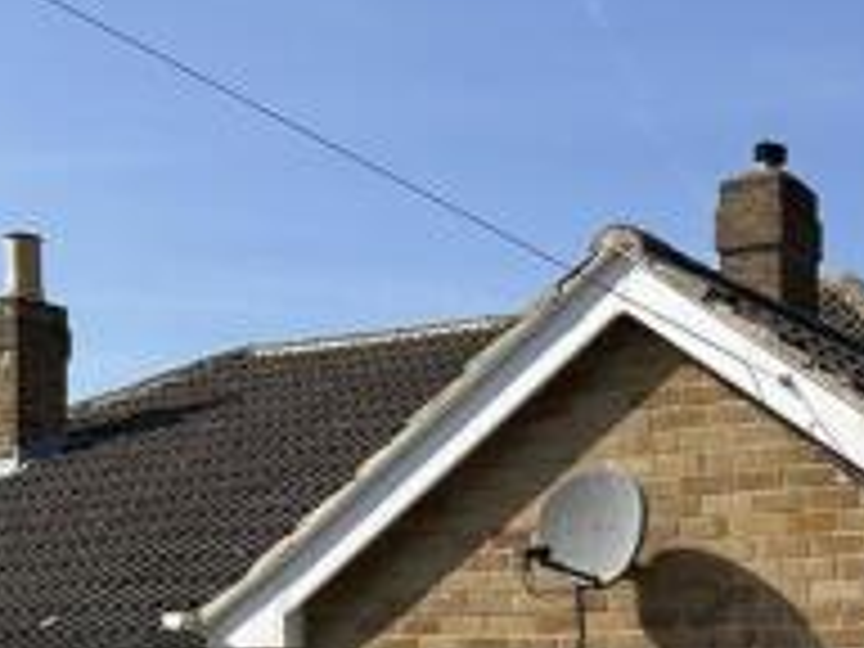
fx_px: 1822
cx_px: 947
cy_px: 866
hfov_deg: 24.9
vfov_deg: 18.6
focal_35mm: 73
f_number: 1.78
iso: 80
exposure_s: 1/4348
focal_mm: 6.86
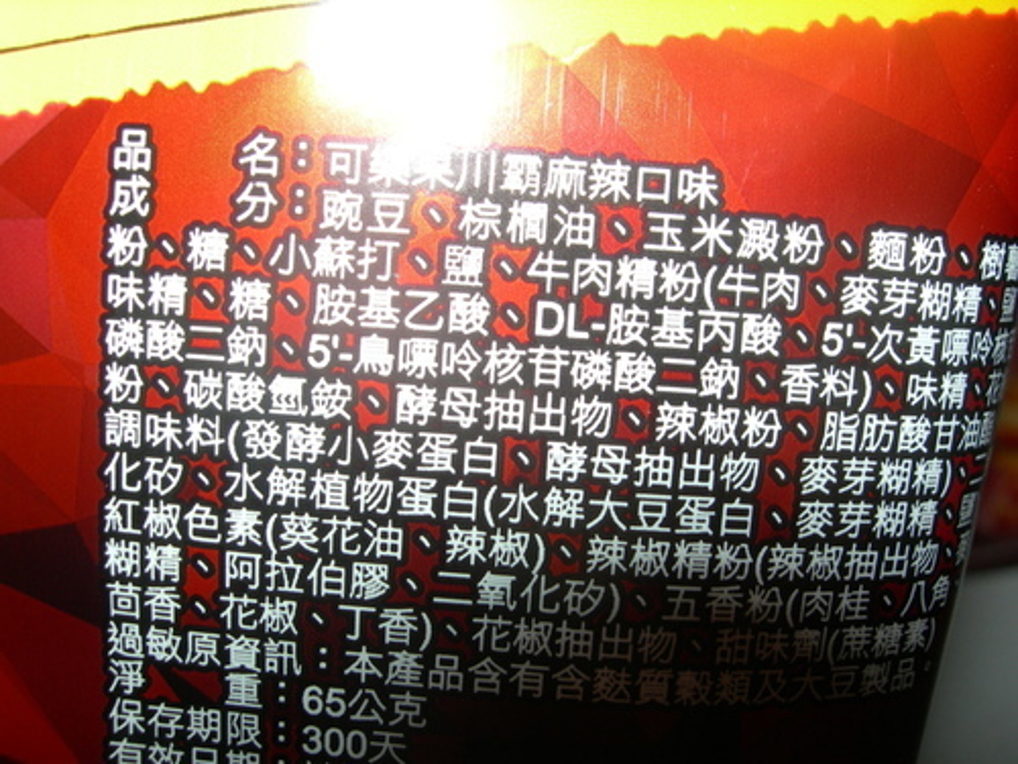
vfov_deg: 37.7
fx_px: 1118
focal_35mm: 38
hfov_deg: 49.0
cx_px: 509
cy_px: 382
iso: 50
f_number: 4.8
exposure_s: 1/60.1
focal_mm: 7.8
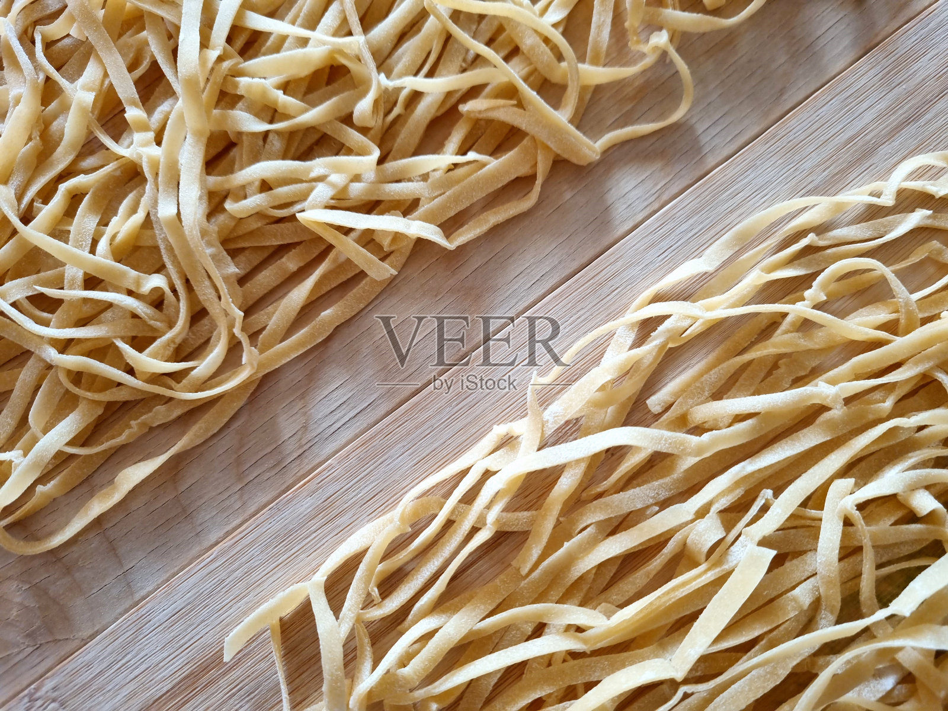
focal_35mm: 26
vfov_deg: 53.1
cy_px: 356
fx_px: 712
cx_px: 474
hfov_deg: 67.3
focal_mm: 5.4
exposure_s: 1/50
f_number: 1.8
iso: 125
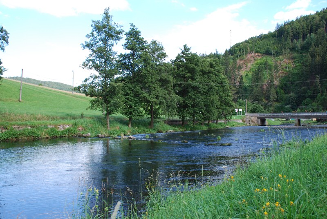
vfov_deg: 40.1
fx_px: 300
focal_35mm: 33
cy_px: 110
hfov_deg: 57.2
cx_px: 164
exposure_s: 1/160
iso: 200
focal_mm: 22
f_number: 6.3
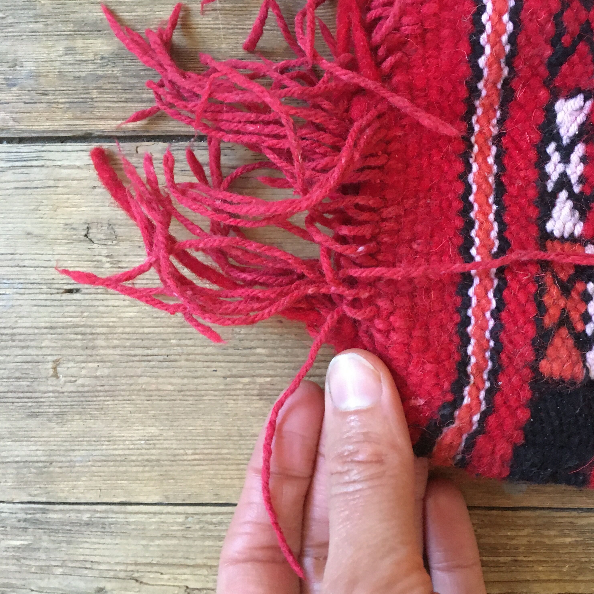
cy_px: 301
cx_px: 398
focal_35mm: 35
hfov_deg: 46.4
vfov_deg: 47.2
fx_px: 679
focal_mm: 4.15
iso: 250
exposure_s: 1/25
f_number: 2.2
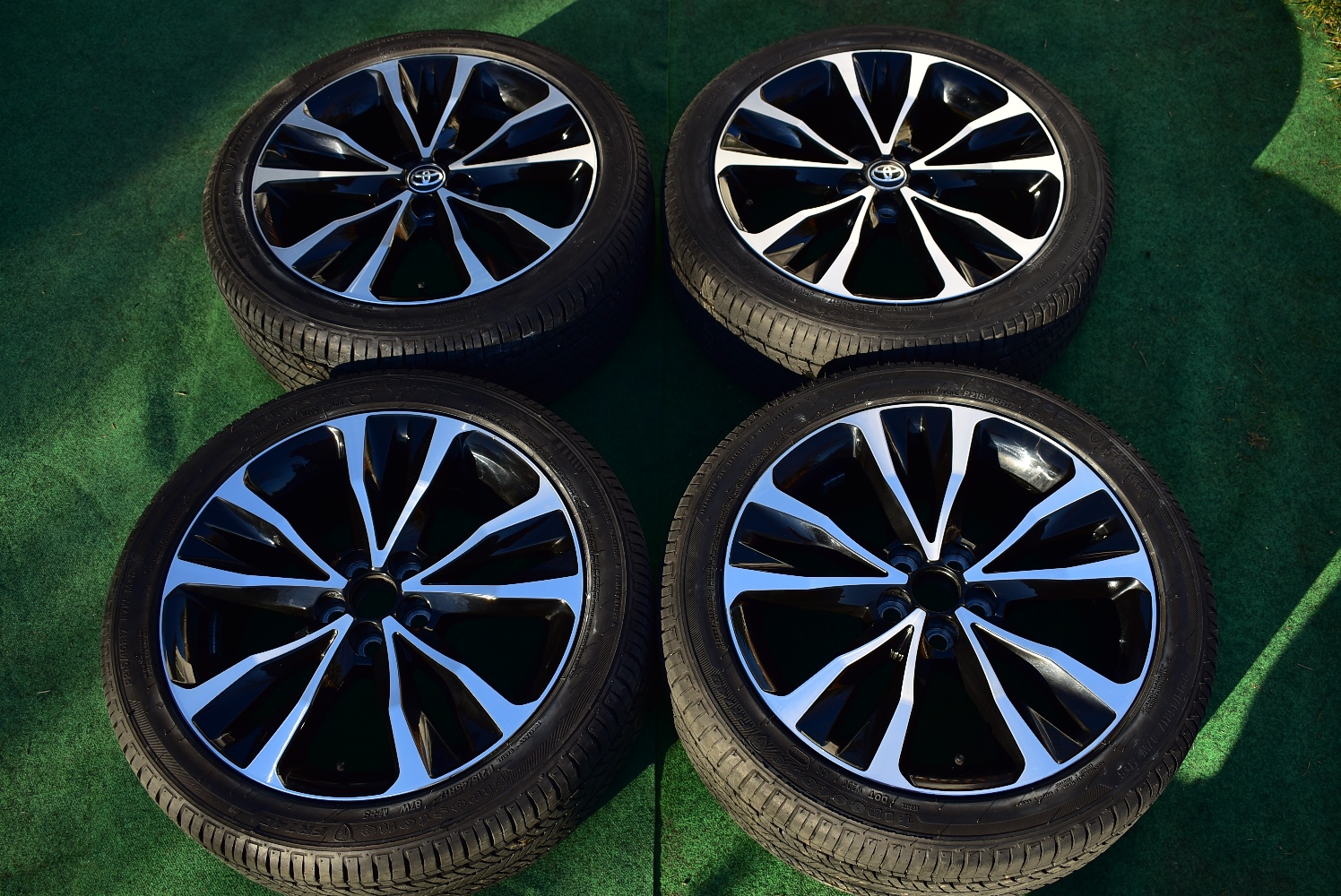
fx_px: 1286
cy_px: 448
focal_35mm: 34
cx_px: 670
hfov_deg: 55.1
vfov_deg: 38.4
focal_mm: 23
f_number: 5.6
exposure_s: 1/160
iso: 100
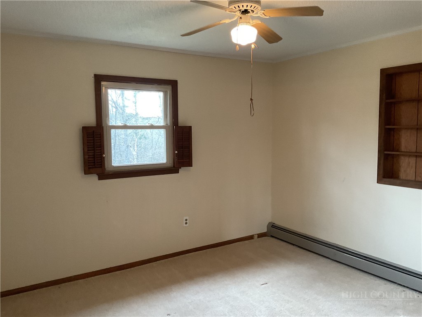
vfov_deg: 48.2
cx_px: 211
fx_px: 354
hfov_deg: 61.7
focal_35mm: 29
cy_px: 158
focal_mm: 3
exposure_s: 1/60
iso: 200
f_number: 1.8
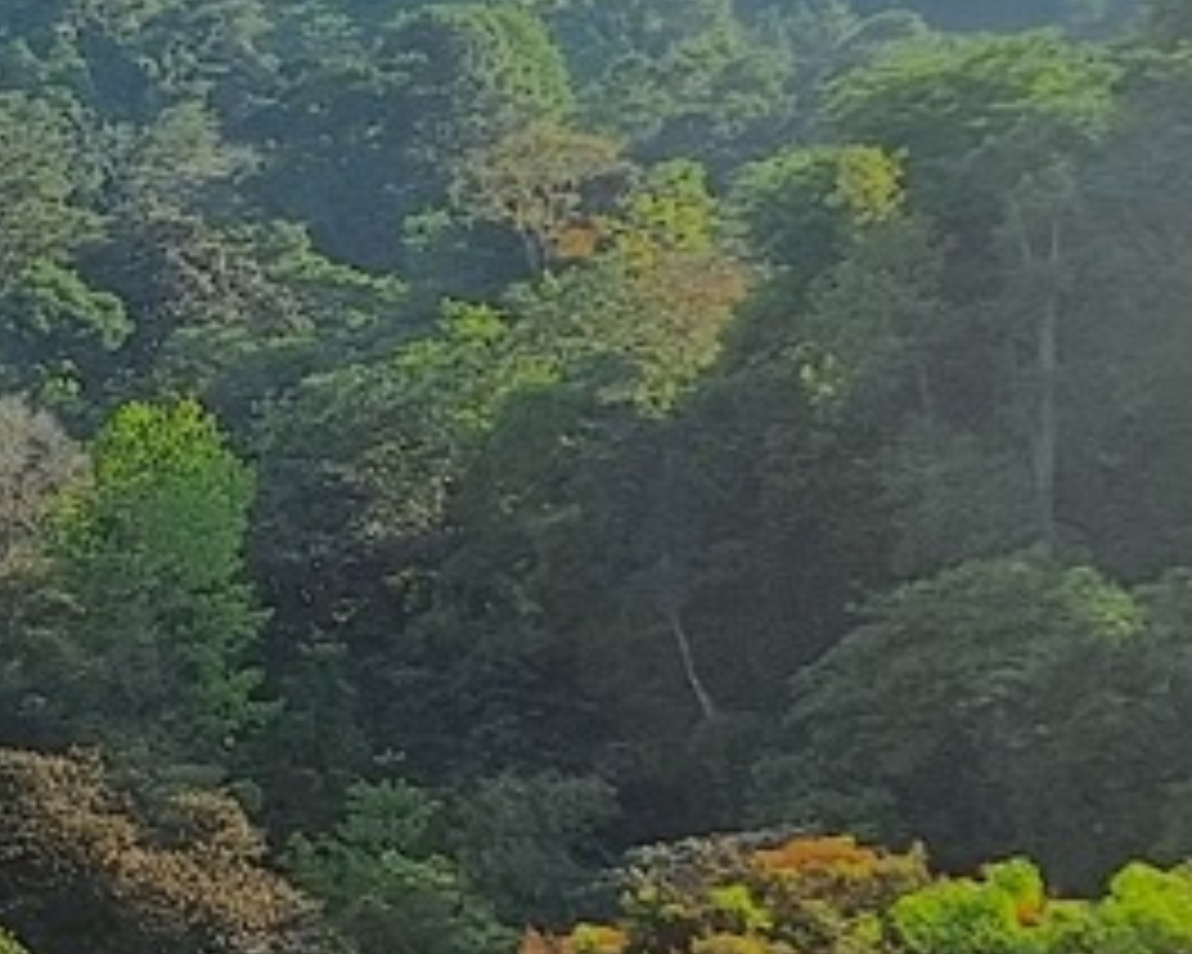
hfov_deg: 13.7
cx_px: -810
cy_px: 704
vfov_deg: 11.9
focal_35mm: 129
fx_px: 4551
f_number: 1.8
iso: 50
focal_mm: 6.7
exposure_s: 1/964
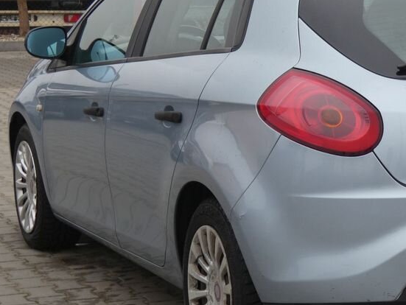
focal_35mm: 130
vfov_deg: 11.4
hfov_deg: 15.0
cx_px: 353
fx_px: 1526
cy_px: 147
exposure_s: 1/100
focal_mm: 12.5
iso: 80
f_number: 5
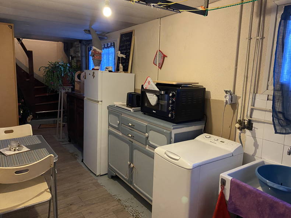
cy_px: 109
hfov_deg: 67.3
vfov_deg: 53.0
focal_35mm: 26
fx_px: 219
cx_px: 146
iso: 500
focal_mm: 4.25
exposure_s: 1/33
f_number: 1.8
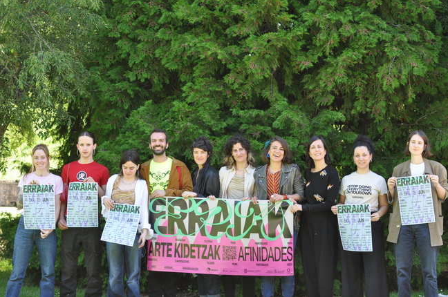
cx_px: 217
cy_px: 163
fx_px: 1044
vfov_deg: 16.2
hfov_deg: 24.2
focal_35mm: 84
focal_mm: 50
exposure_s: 1/125
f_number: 5.6
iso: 360
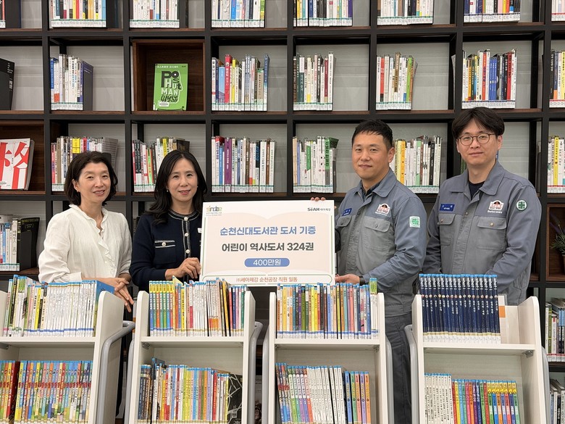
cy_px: 212
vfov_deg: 30.3
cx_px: 282
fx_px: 783
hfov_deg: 39.7
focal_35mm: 48
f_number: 1.78
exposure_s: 1/60
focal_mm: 6.76
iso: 100
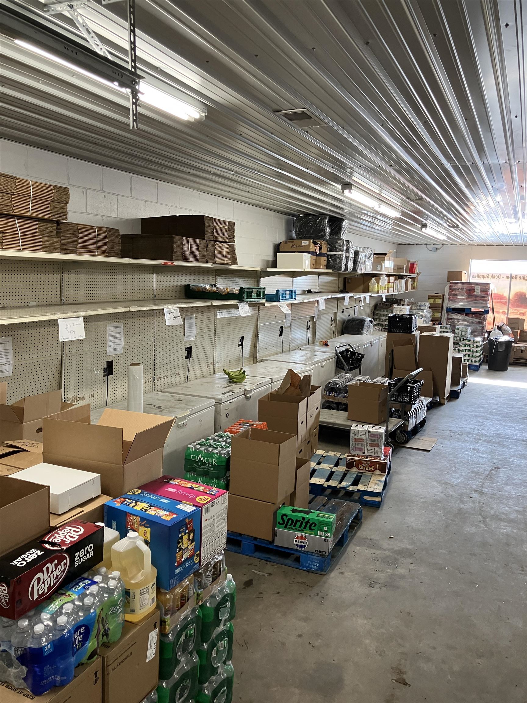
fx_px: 568
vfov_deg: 63.4
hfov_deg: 49.7
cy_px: 352
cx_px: 264
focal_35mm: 28
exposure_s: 1/60
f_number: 1.8
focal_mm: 3.99
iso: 100
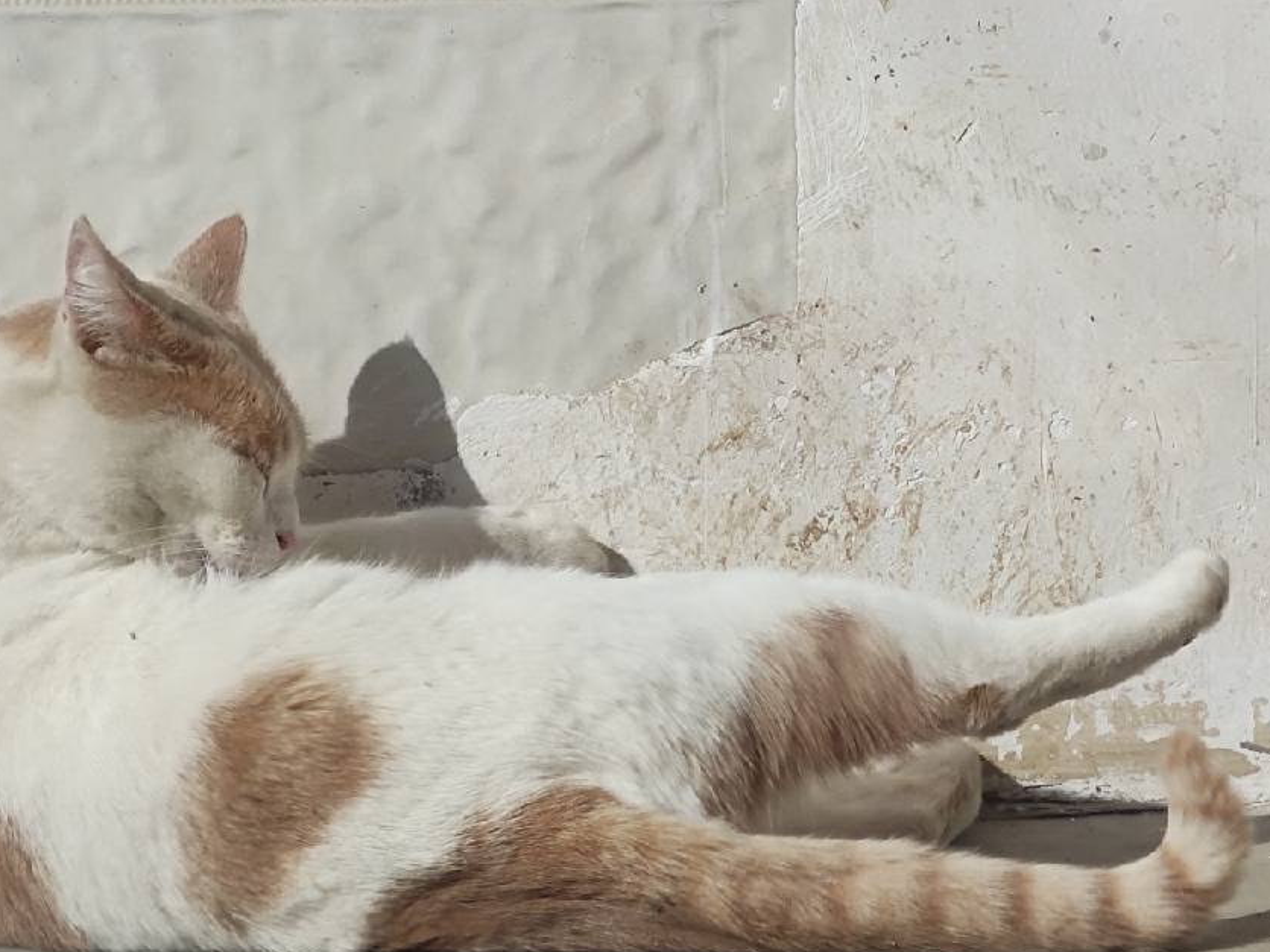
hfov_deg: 9.9
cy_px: 377
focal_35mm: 200
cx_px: 547
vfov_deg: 7.4
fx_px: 7338
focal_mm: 7.48
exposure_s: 1/3333
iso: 50
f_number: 2.4
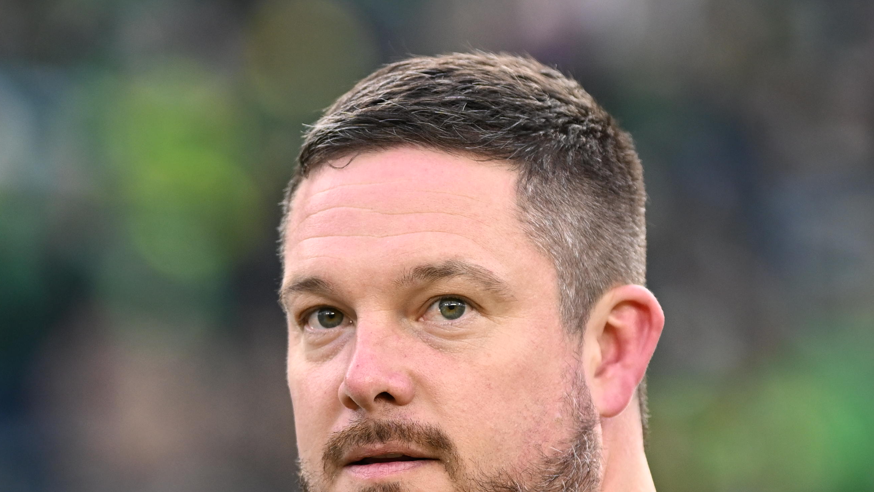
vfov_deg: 2.8
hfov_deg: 4.9
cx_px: 251
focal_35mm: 437
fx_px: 10127
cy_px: 548
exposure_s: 1/1000
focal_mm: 135
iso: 400
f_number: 1.8
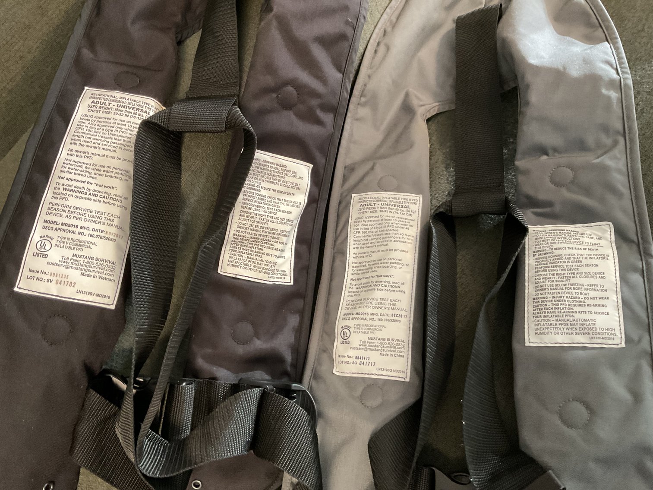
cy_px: 245
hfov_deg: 61.7
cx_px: 326
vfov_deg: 48.2
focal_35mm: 29
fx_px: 547
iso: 200
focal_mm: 3
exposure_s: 1/33
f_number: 1.8
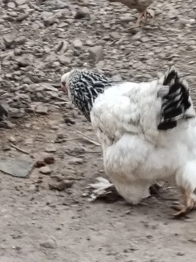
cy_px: 131
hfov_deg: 9.6
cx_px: 98
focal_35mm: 154
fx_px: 1162
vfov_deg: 12.8
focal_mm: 3.98
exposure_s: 1/50.3
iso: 64
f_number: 1.8
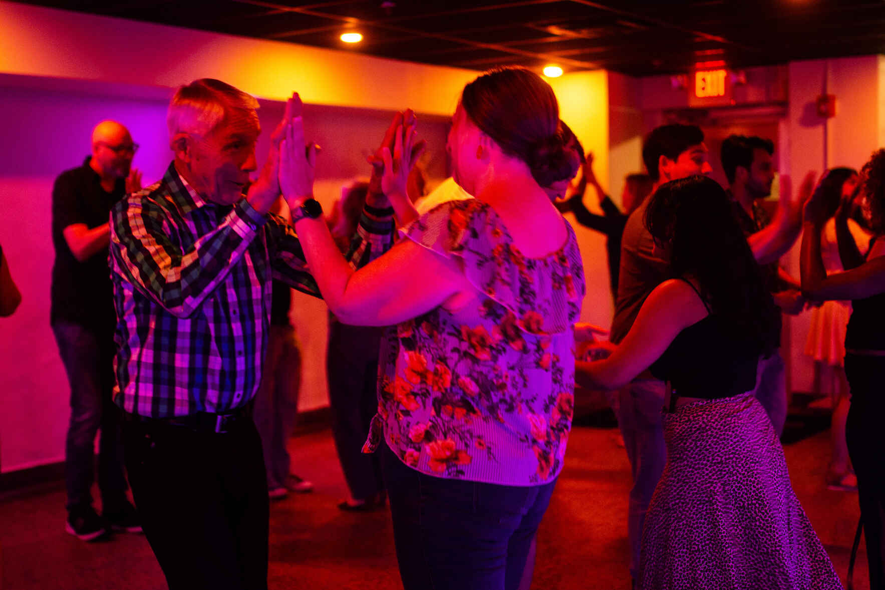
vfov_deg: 25.8
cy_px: 295
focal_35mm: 52
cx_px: 442
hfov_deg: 37.9
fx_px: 1291
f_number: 1.4
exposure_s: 1/40
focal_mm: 35
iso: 500
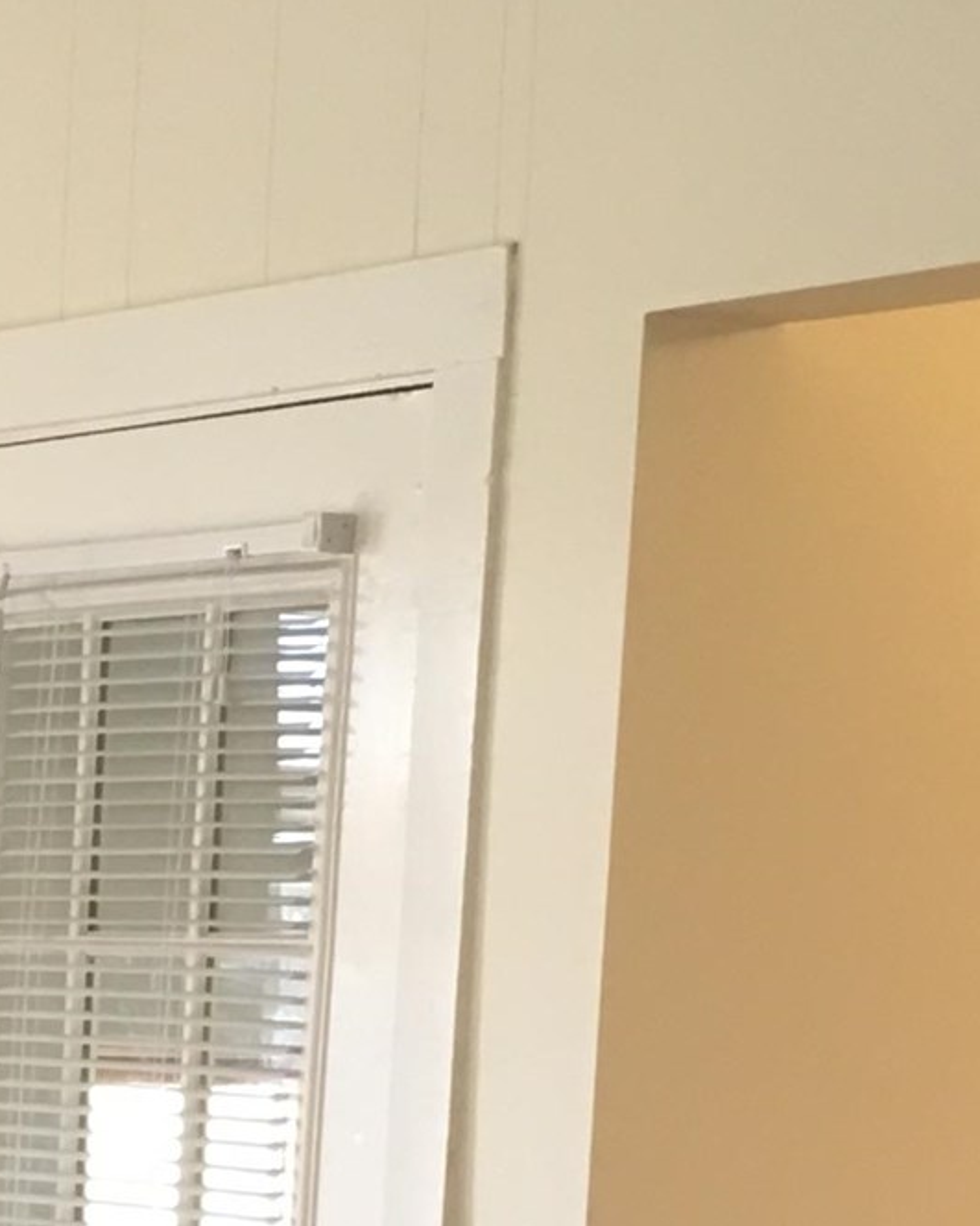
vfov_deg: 13.6
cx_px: -245
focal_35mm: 131
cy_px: 2003
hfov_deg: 11.5
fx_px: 4751
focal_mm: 4.15
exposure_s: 1/30
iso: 100
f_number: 2.2
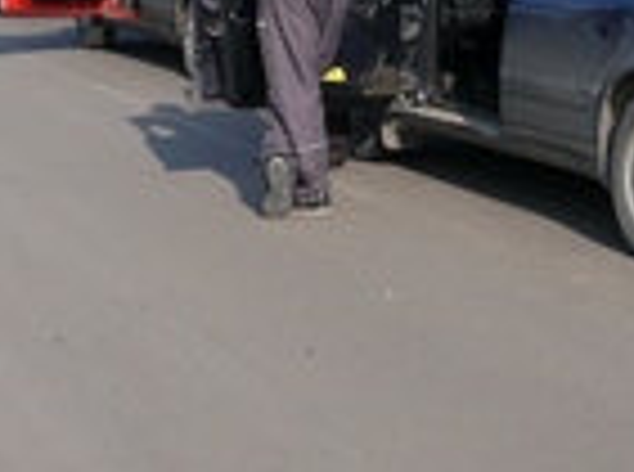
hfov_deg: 17.8
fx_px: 2028
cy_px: 9
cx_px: 319
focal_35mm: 111
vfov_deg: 13.1
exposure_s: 1/320
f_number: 5.6
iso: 100
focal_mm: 8.3
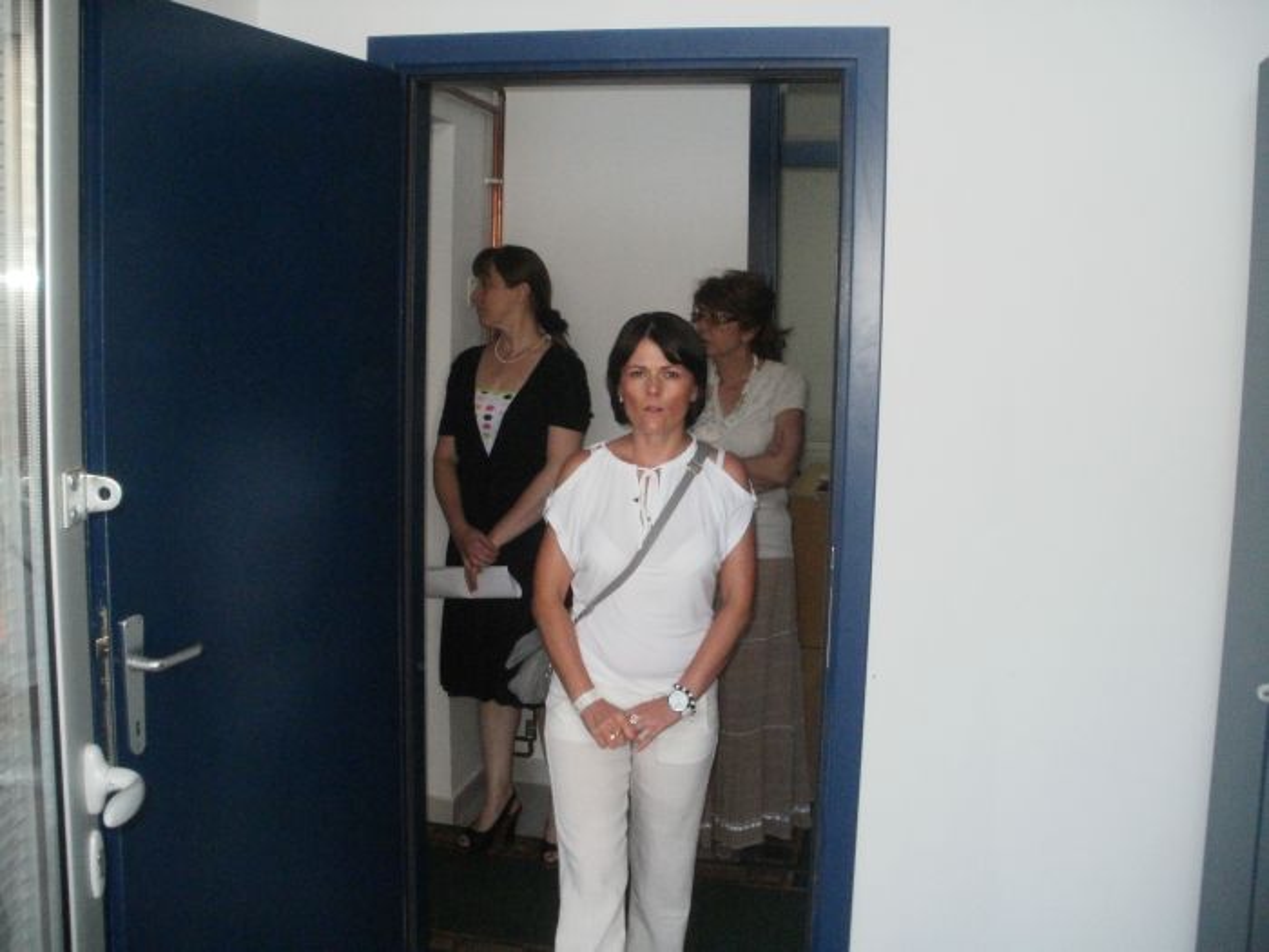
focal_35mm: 36
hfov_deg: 51.4
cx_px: 634
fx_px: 1320
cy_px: 476
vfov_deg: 39.7
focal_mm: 6.3
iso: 400
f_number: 3.5
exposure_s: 1/250
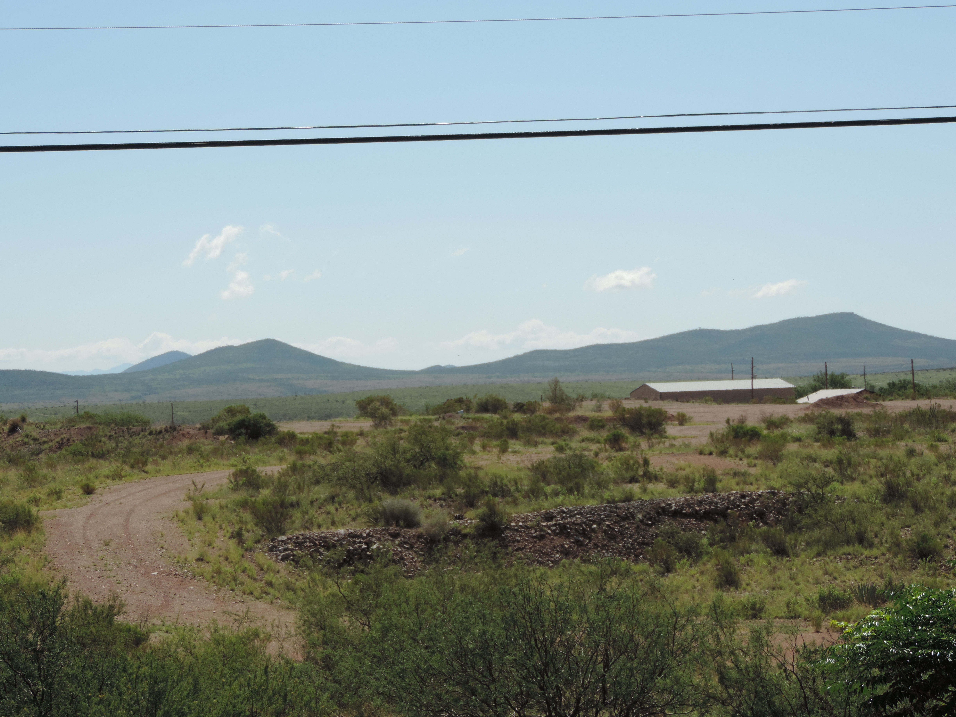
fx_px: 3314
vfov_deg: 12.3
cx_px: 478
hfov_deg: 16.4
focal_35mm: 120
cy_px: 358
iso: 80
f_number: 4.2
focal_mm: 21.4
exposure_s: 1/1000
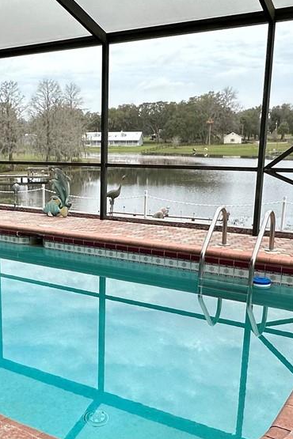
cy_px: 256
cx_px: 62
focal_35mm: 42
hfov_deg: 31.1
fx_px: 513
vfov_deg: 46.2
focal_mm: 2.22
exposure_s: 1/564
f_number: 2.2
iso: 40
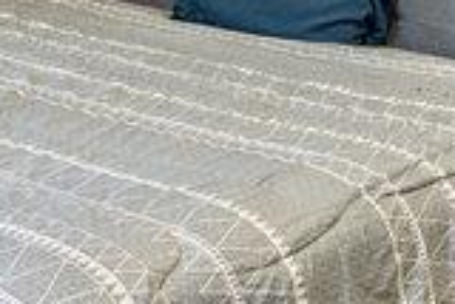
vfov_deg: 12.3
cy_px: -283
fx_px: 1265
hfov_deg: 20.1
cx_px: 71
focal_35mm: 100
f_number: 6.3
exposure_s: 1/10
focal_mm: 16
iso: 1000
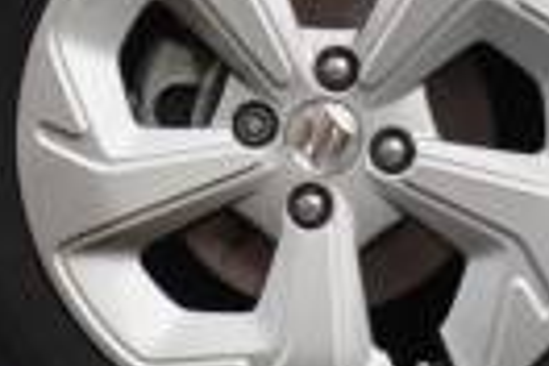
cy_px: -79
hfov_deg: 6.6
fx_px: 4764
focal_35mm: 312
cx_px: 220
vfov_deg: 4.4
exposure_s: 1/160
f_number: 5.6
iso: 250
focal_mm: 43
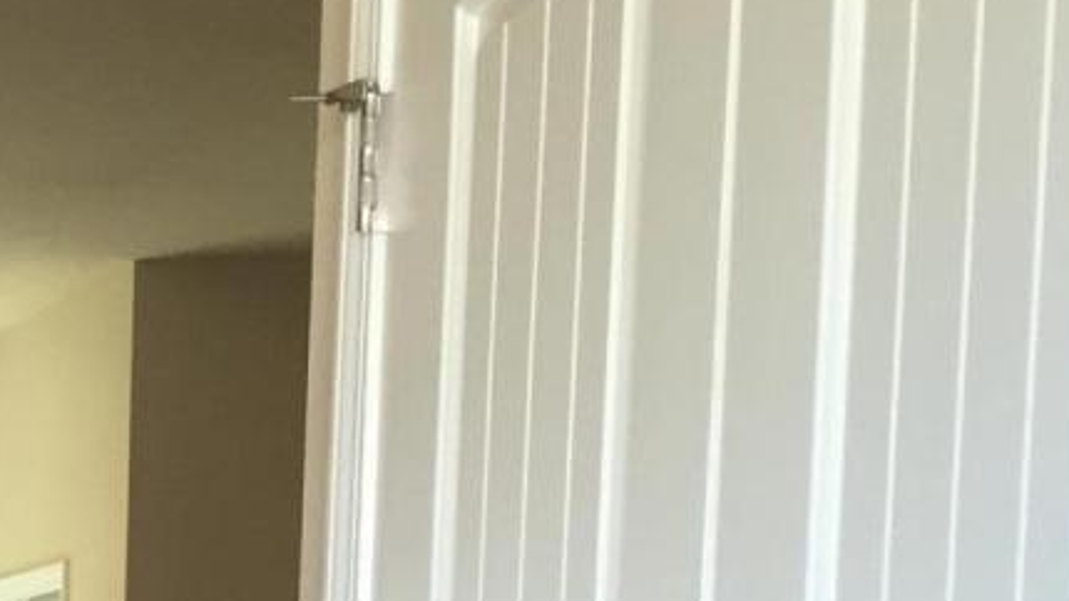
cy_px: 1512
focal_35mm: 147
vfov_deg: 7.6
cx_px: -691
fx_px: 4167
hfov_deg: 13.5
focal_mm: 4.15
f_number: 2.2
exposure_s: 1/40
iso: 32
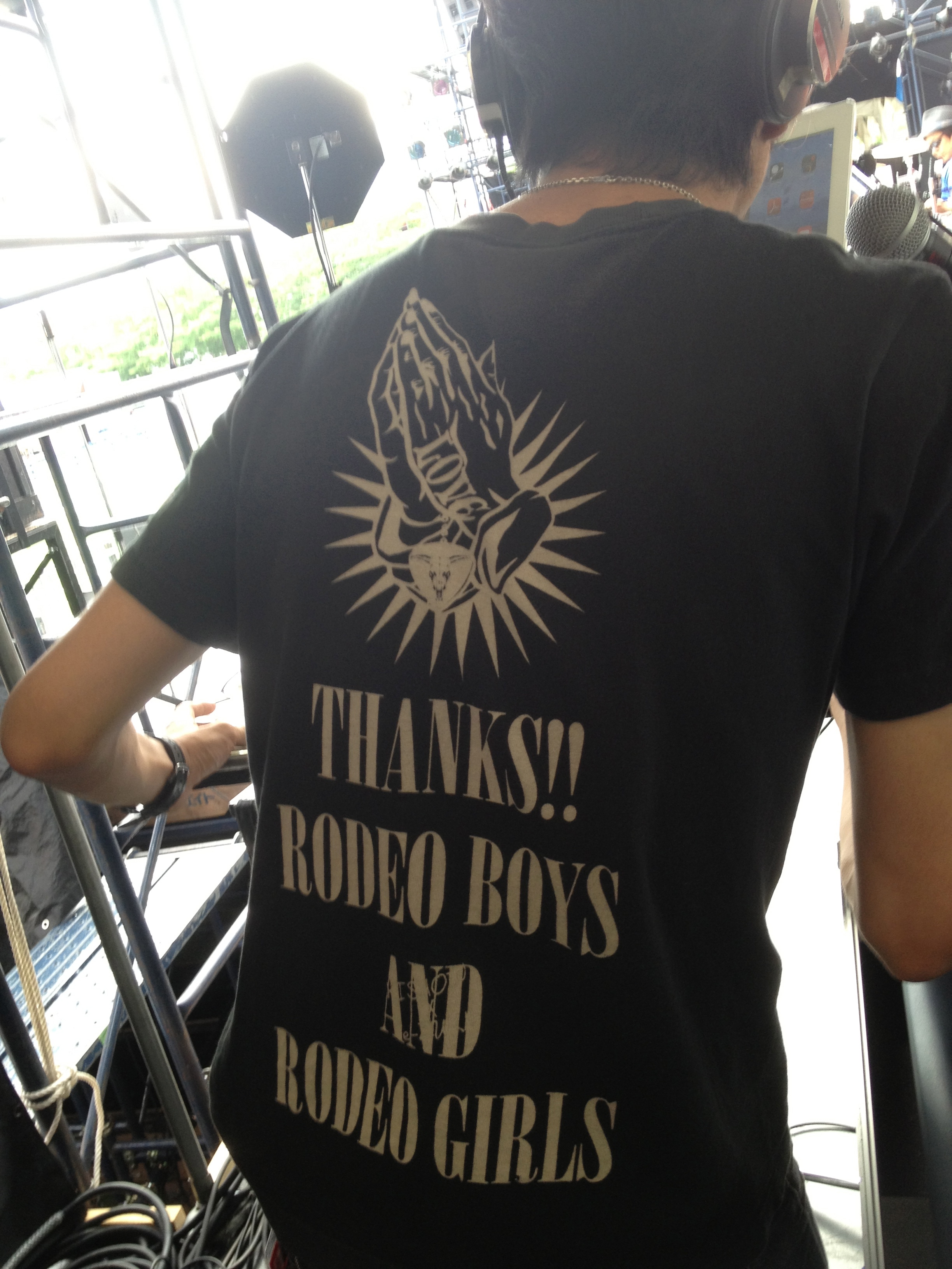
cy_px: 634
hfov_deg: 40.7
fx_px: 1283
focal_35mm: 35
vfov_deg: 52.6
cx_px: 476
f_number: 2.4
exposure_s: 1/30
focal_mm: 4.28
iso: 50
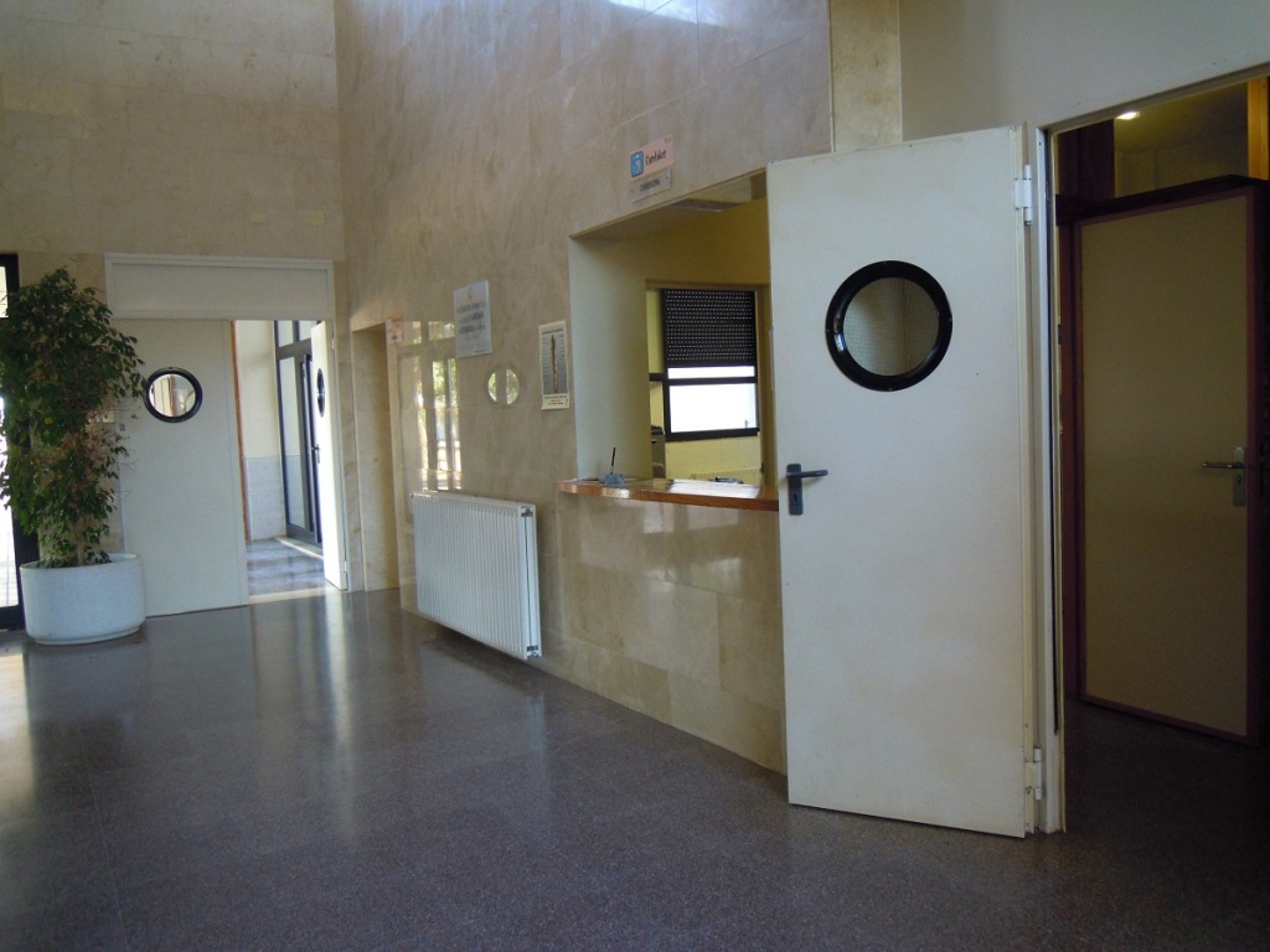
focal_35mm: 28
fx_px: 1027
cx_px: 635
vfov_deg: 49.7
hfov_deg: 63.4
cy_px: 476
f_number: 2.7
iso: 180
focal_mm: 5
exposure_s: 1/30
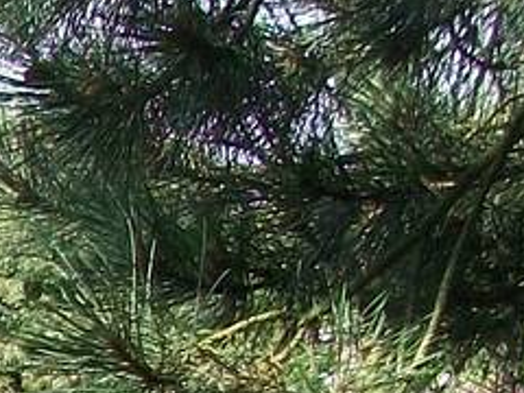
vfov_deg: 6.6
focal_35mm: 213
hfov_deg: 8.0
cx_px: -1061
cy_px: 1020
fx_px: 3224
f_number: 2.9
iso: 80
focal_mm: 5.7
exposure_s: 1/320
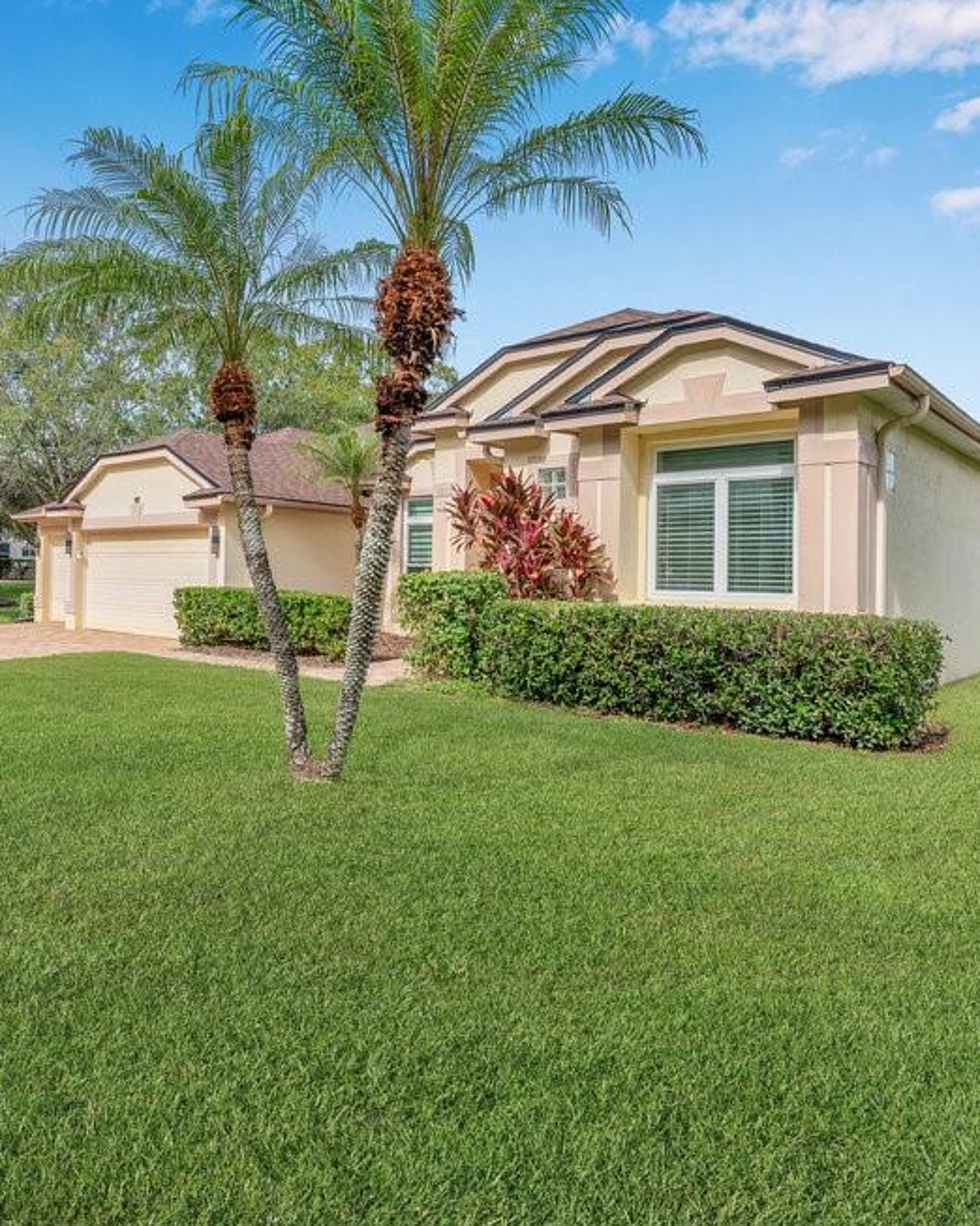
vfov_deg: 72.6
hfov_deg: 60.2
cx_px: 379
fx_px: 834
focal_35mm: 23
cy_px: 602
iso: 100
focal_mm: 16
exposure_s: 1/125
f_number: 9
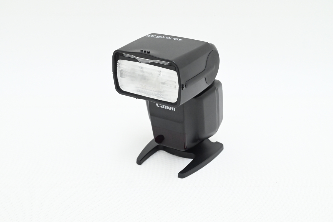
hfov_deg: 39.6
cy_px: 111
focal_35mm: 50
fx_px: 463
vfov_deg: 27.0
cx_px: 166
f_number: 16
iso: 7200
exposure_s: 1/50
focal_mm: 50
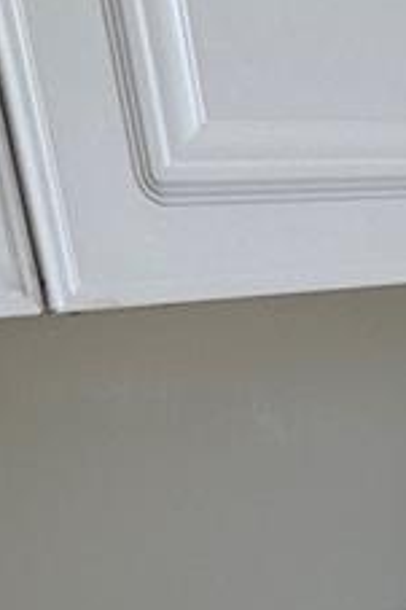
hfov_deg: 15.3
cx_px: 731
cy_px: 640
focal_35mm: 77
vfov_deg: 24.8
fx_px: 1304
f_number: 2.2
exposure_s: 1/232
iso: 40
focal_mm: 2.22
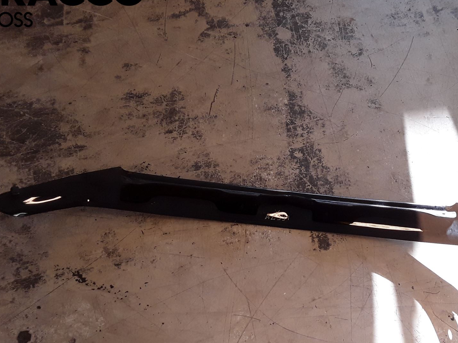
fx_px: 529
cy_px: 216
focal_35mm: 40
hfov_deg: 46.5
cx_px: 277
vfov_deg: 35.7
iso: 100
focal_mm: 2.91
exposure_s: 1/170
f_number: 1.9
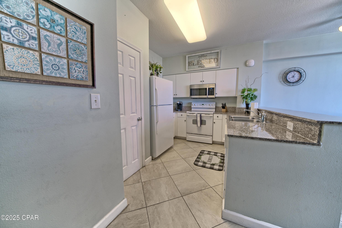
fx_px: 114
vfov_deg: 90.1
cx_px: 171
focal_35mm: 12
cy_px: 114
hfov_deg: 112.6
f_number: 8
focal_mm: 12
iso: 500
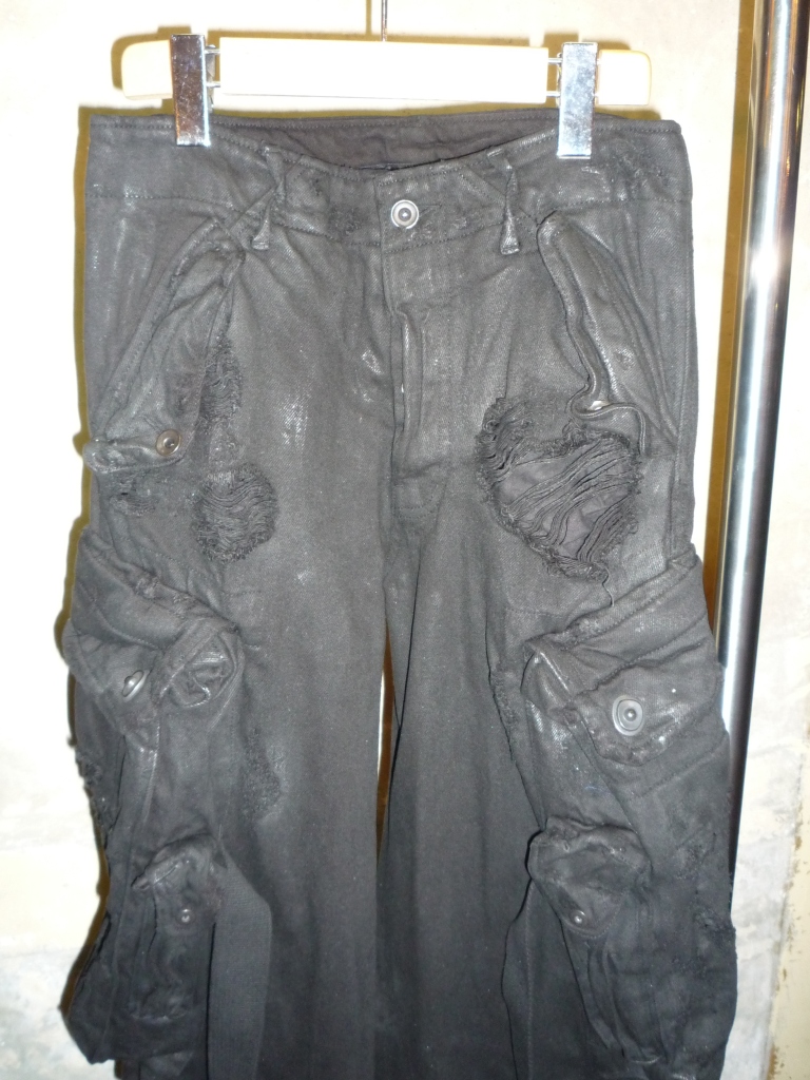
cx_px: 405
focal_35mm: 33
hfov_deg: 42.9
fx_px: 1030
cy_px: 540
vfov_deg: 55.4
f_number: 3.5
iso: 320
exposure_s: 1/30
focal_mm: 5.8
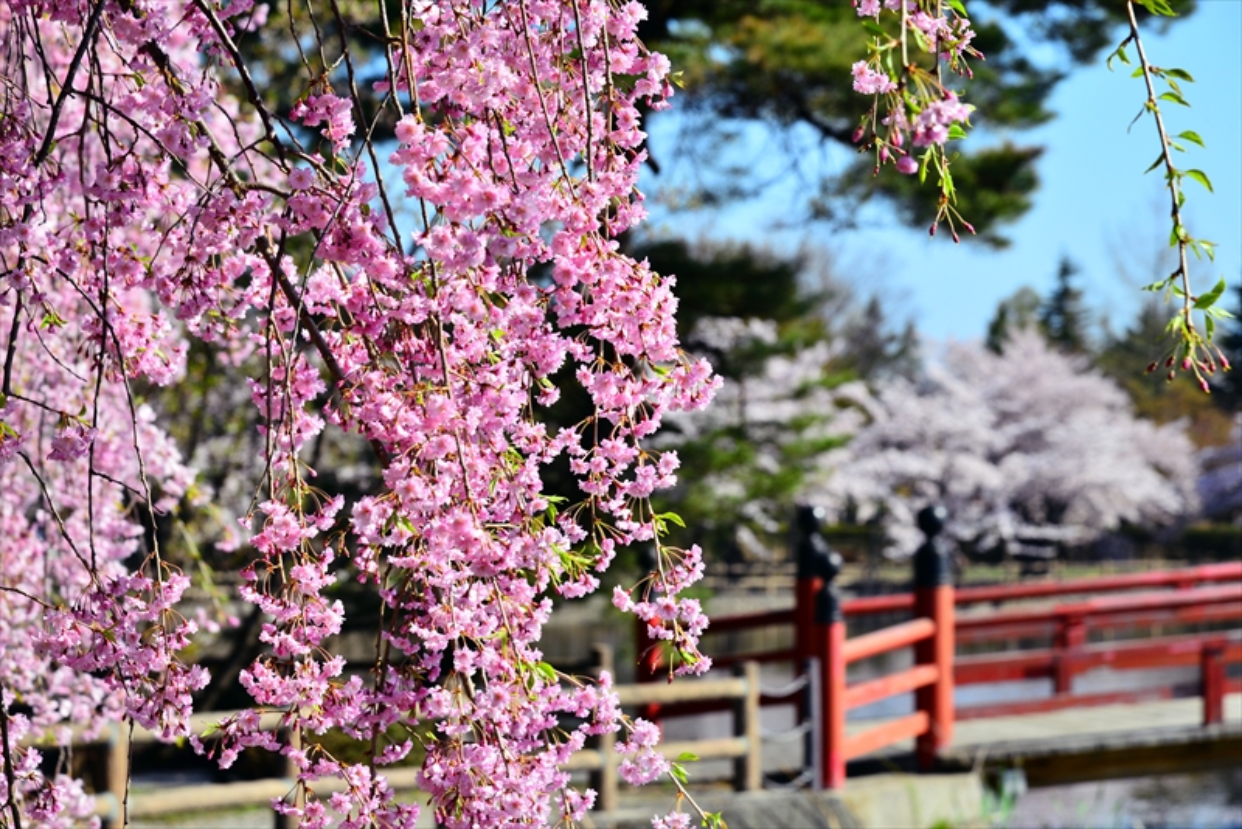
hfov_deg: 17.1
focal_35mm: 120
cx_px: 621
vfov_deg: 11.4
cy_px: 414
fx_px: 4141
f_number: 11
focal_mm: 120
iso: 400
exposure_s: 1/500
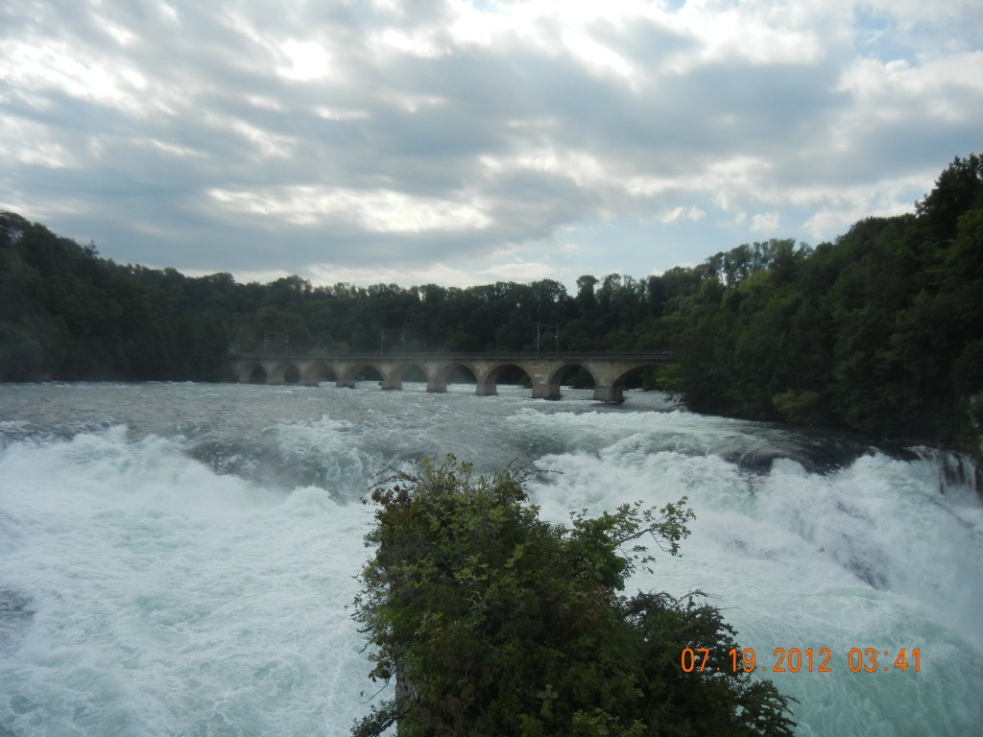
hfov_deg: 60.0
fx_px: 852
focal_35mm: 30
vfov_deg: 46.8
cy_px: 368
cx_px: 492
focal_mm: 5.4
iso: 160
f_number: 7
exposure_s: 1/568
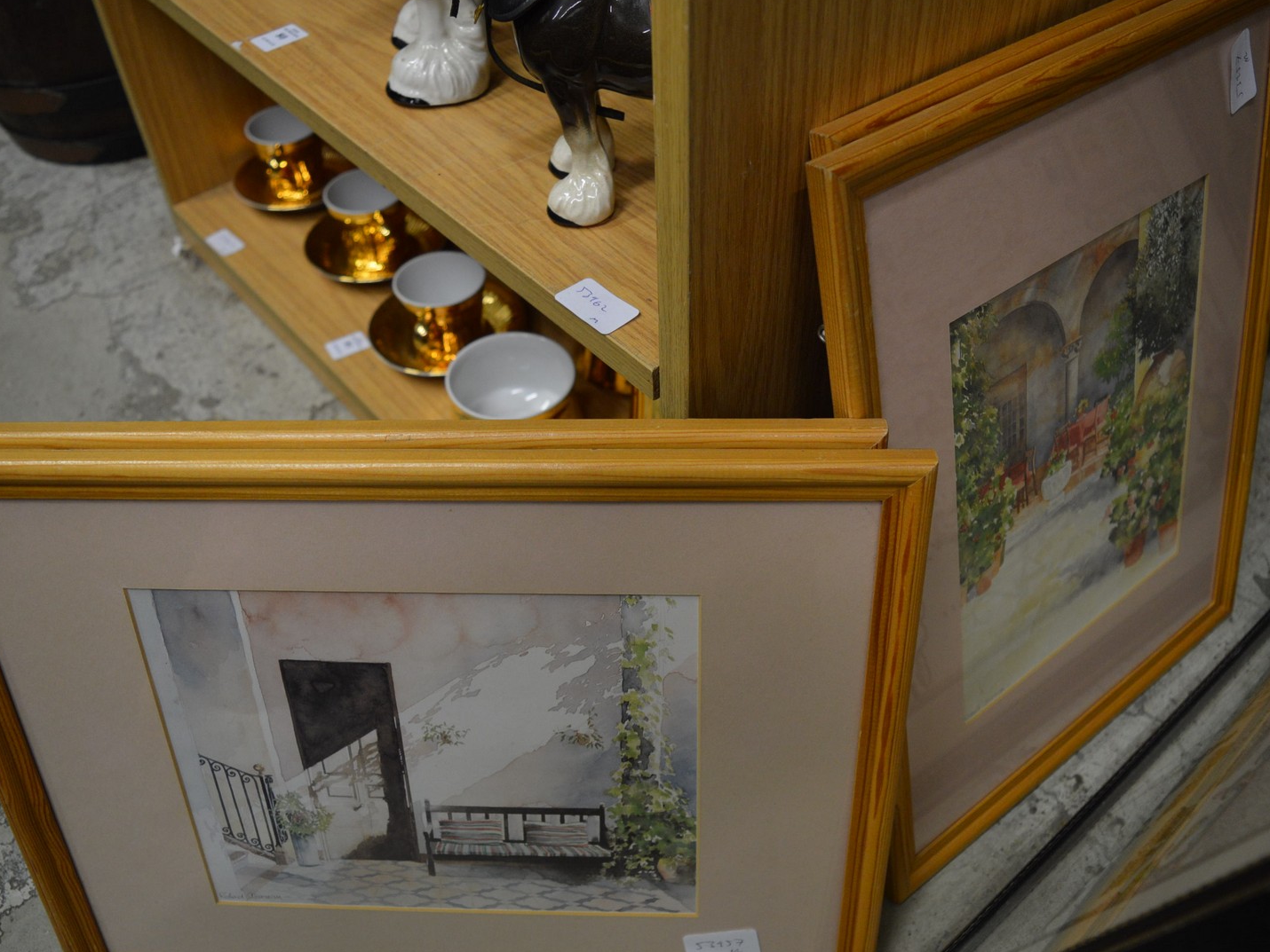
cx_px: 640
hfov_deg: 60.0
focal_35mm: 30
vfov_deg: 46.8
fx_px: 1101
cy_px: 476
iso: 640
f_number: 3.5
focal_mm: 18
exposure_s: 1/60
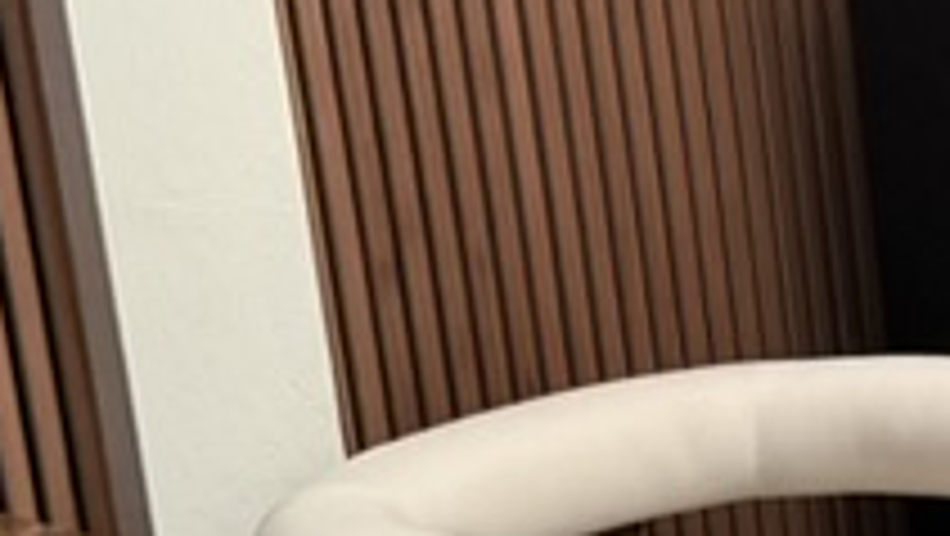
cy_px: 333
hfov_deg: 15.5
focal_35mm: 127
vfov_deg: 9.6
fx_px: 3201
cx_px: 1463
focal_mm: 6.76
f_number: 1.78
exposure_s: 1/42
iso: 800
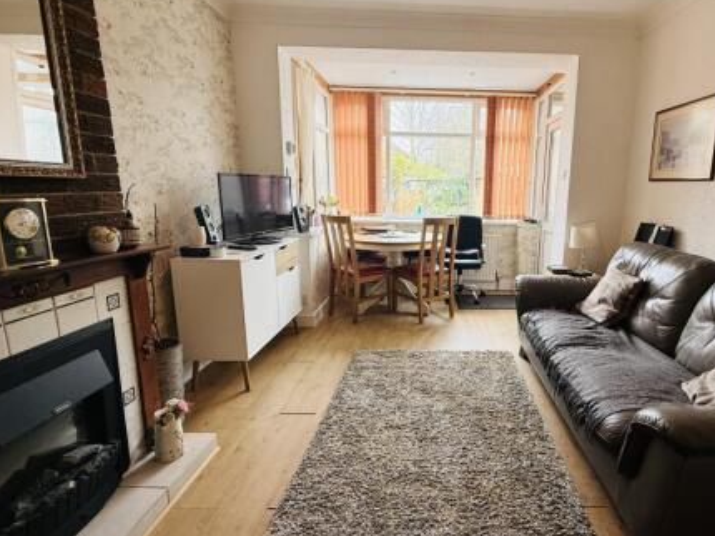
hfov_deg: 83.3
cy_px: 261
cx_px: 441
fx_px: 392
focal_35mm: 19
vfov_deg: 68.6
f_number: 2.2
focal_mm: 2.22
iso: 125
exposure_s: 1/99
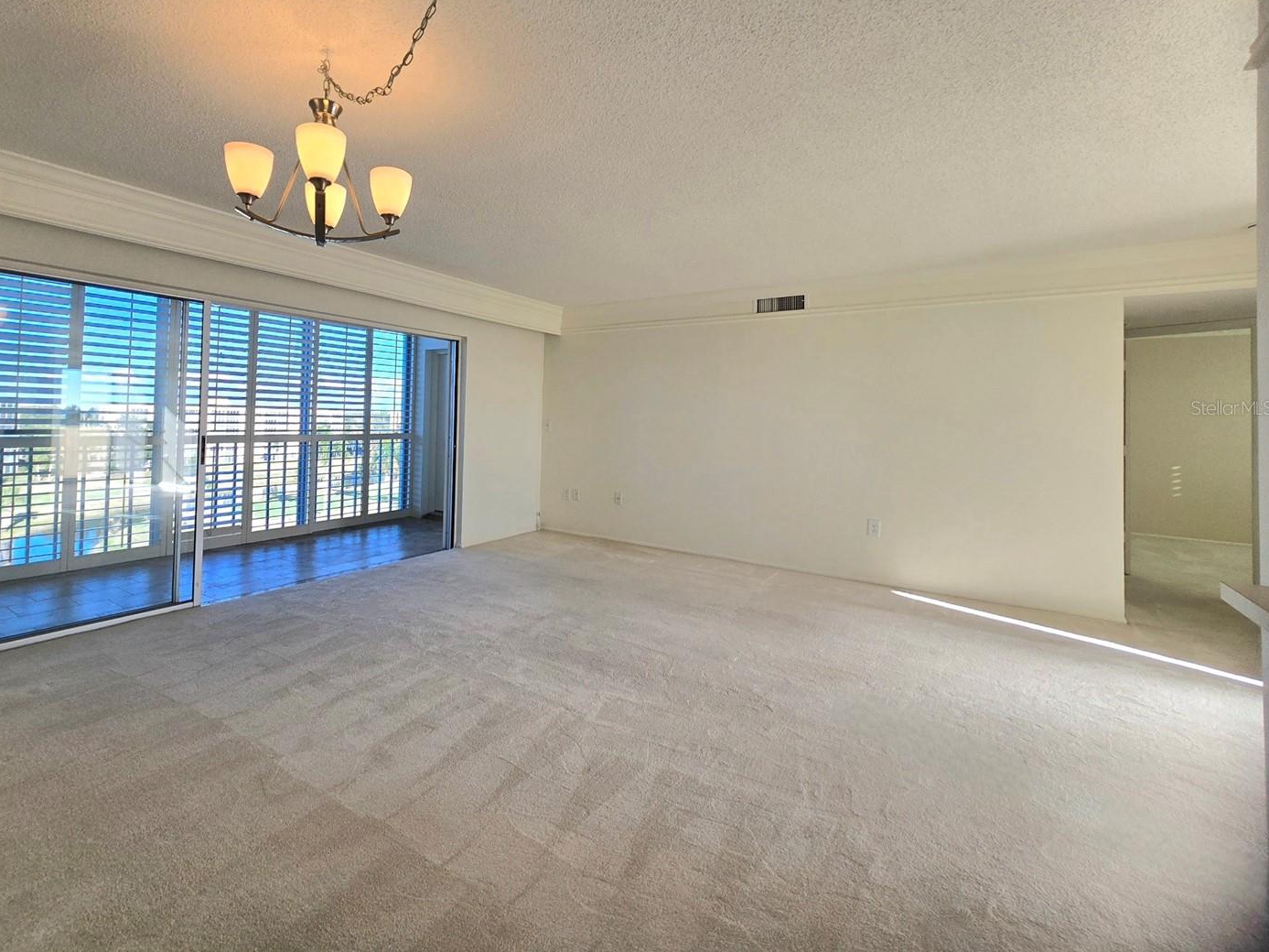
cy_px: 407
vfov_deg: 81.2
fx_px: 550
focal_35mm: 15
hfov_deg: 97.5
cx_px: 545
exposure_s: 1/312
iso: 50
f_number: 2.2
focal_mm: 2.2
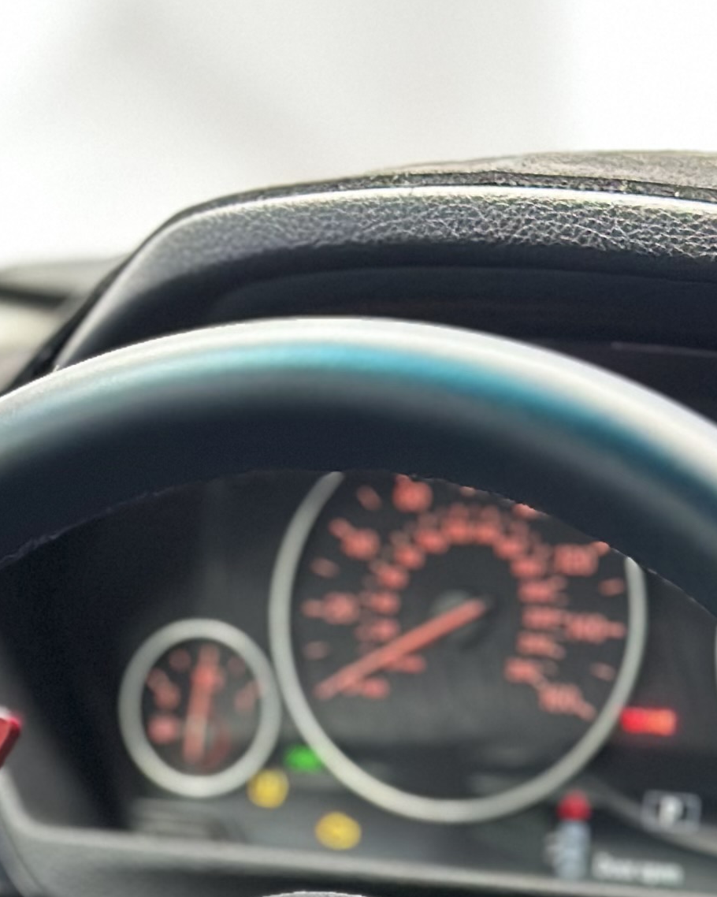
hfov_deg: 9.3
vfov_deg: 11.2
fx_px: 4404
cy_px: 1355
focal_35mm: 166
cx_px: 226
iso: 400
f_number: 1.78
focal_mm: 6.86
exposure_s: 1/33
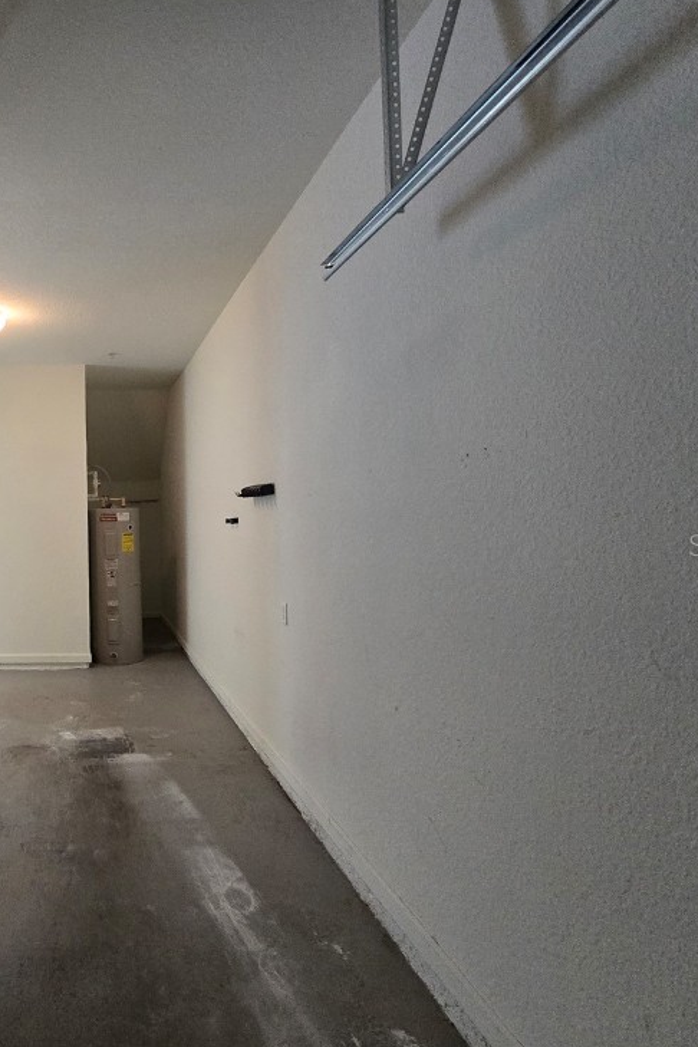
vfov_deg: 86.9
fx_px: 553
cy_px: 544
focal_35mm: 19
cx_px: 89
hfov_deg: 56.9
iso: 640
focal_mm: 2.2
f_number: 2.2
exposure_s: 1/60
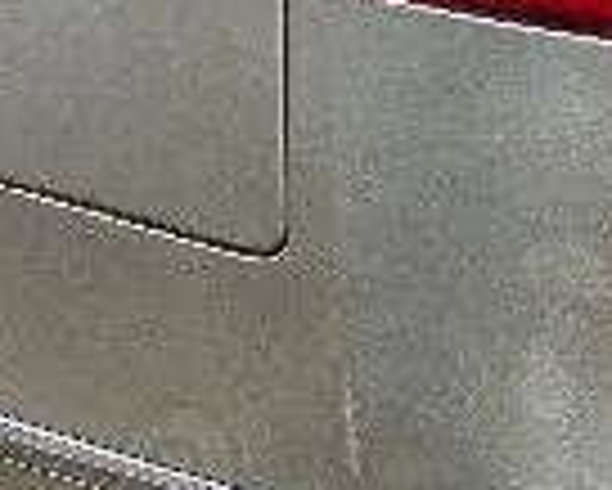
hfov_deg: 8.8
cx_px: -1112
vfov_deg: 8.0
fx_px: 3390
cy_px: -373
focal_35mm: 187
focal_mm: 5.4
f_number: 1.8
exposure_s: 1/400
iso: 50
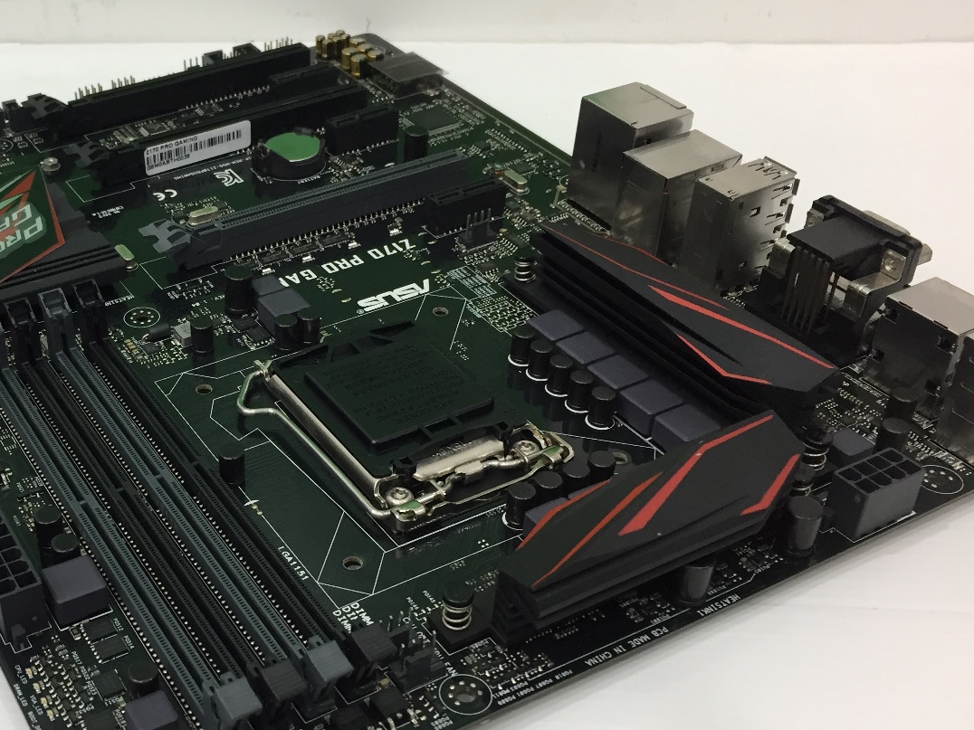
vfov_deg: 32.8
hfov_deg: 41.6
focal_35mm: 44
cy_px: 415
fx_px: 1238
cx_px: 236
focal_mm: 4.15
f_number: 2.2
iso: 100
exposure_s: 1/33
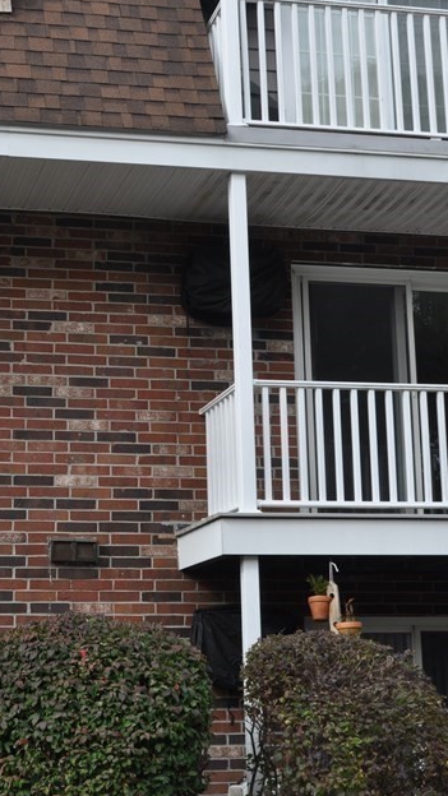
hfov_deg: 17.8
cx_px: 89
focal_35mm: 67
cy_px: 394
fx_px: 1415
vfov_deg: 31.4
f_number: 7.1
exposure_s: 1/200
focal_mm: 26
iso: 200
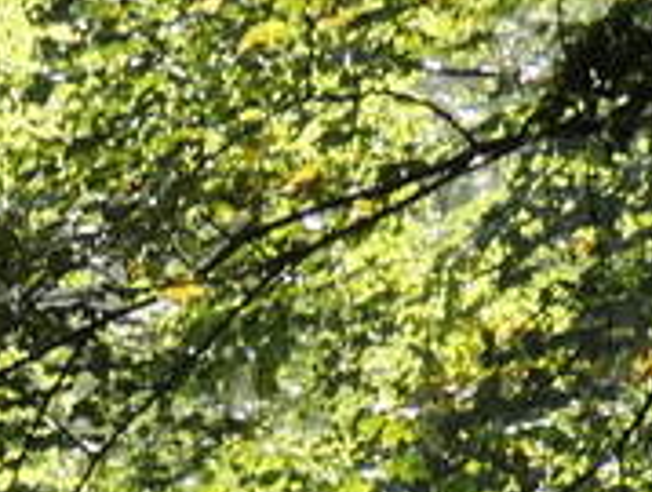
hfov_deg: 1.7
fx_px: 22100
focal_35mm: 1171
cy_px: 1735
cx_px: -62
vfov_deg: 1.3
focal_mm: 26.9
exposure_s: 1/160
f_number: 5.4
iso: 80
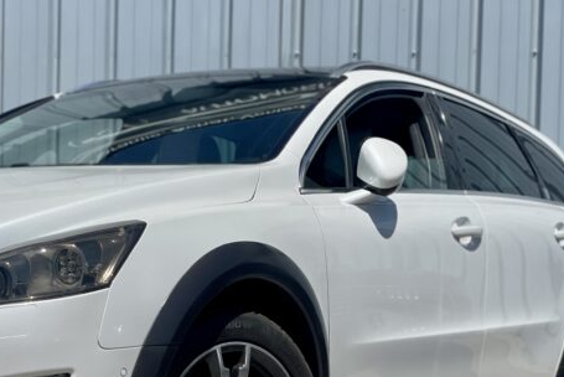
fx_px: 1489
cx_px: 144
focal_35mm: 95
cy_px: 290
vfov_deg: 14.4
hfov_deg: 21.3
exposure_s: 1/4785
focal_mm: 6
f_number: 2
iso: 32
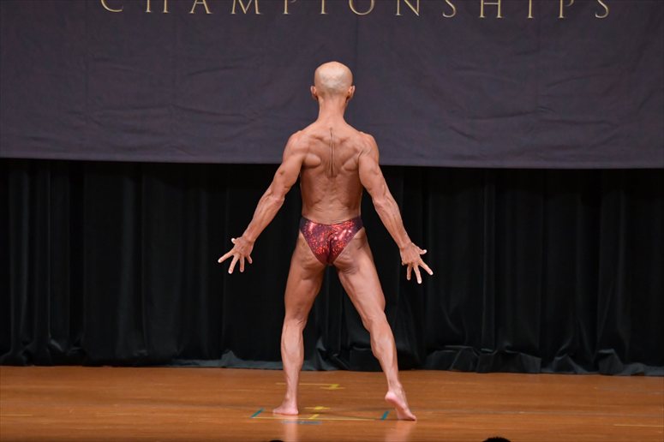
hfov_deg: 7.6
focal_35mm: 270
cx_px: 332
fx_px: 4978
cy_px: 221
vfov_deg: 5.1
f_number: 5.6
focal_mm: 180
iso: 5000
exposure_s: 1/400
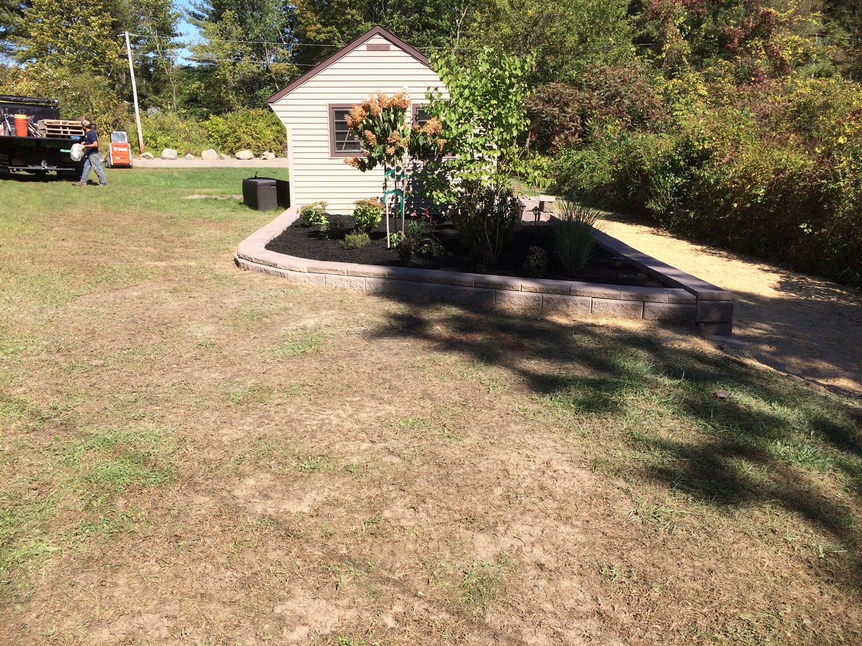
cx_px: 431
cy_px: 323
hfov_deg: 61.7
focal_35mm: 29
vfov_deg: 48.2
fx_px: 722
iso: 32
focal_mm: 4.15
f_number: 2.2
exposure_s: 1/1282
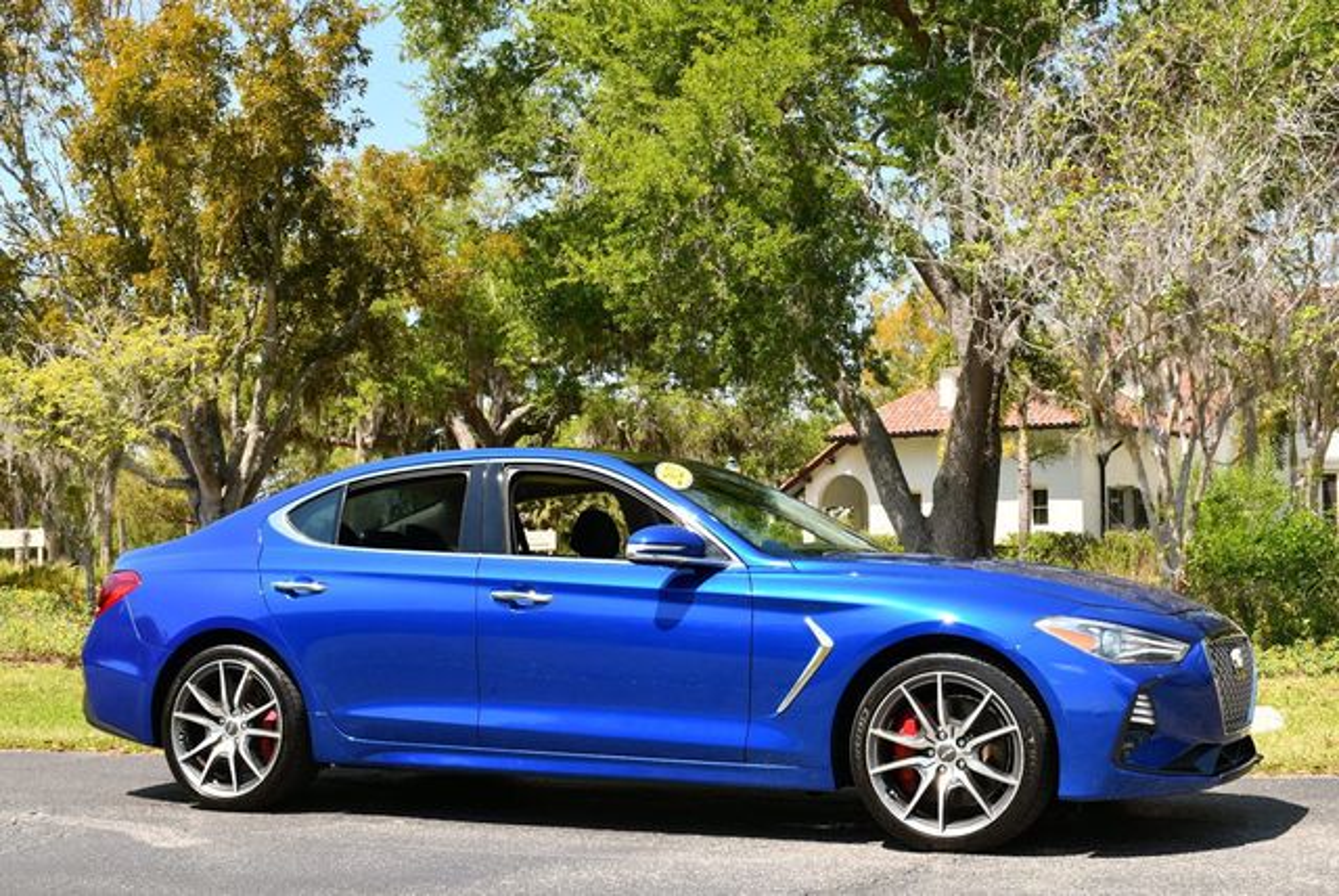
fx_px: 1936
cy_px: 448
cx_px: 670
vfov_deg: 26.0
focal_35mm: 52
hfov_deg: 38.2
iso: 200
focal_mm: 26
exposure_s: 1/250
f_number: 8
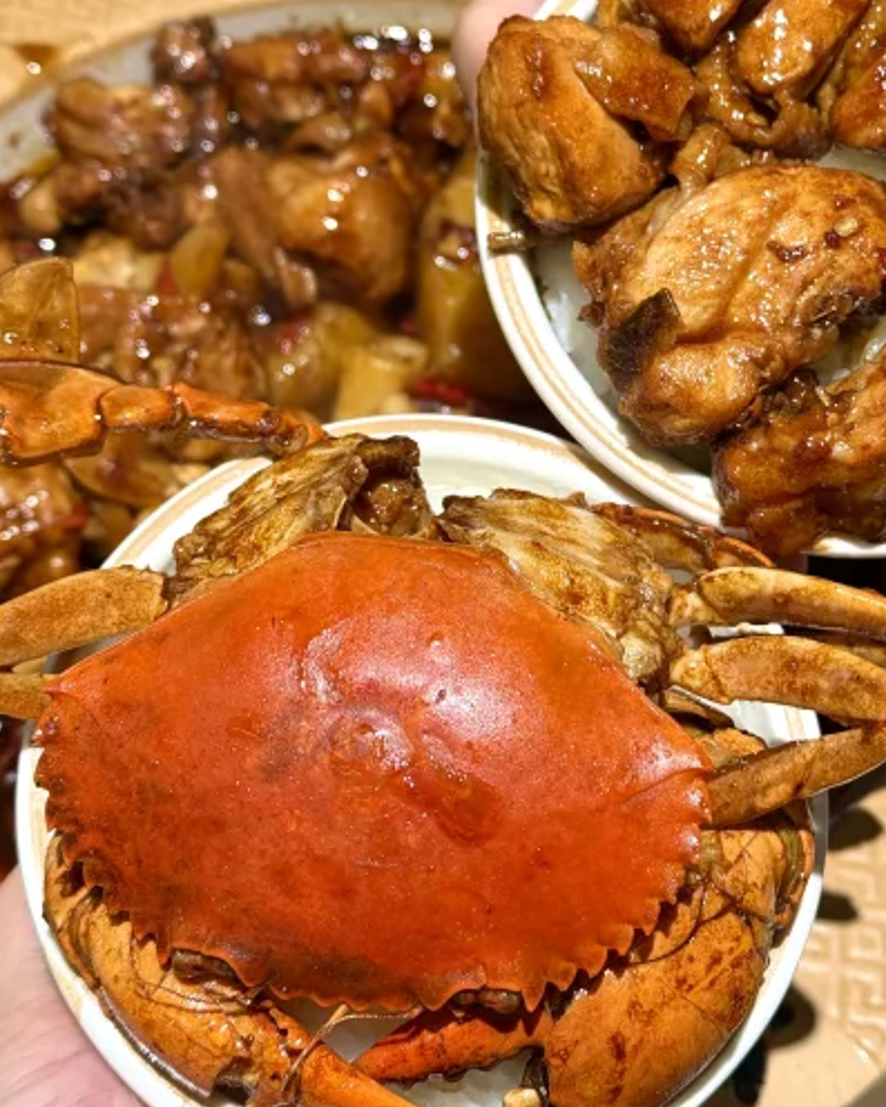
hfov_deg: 22.4
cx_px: 553
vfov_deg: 27.8
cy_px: 433
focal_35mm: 68
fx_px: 2228
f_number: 1.78
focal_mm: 6.76
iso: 80
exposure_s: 1/100
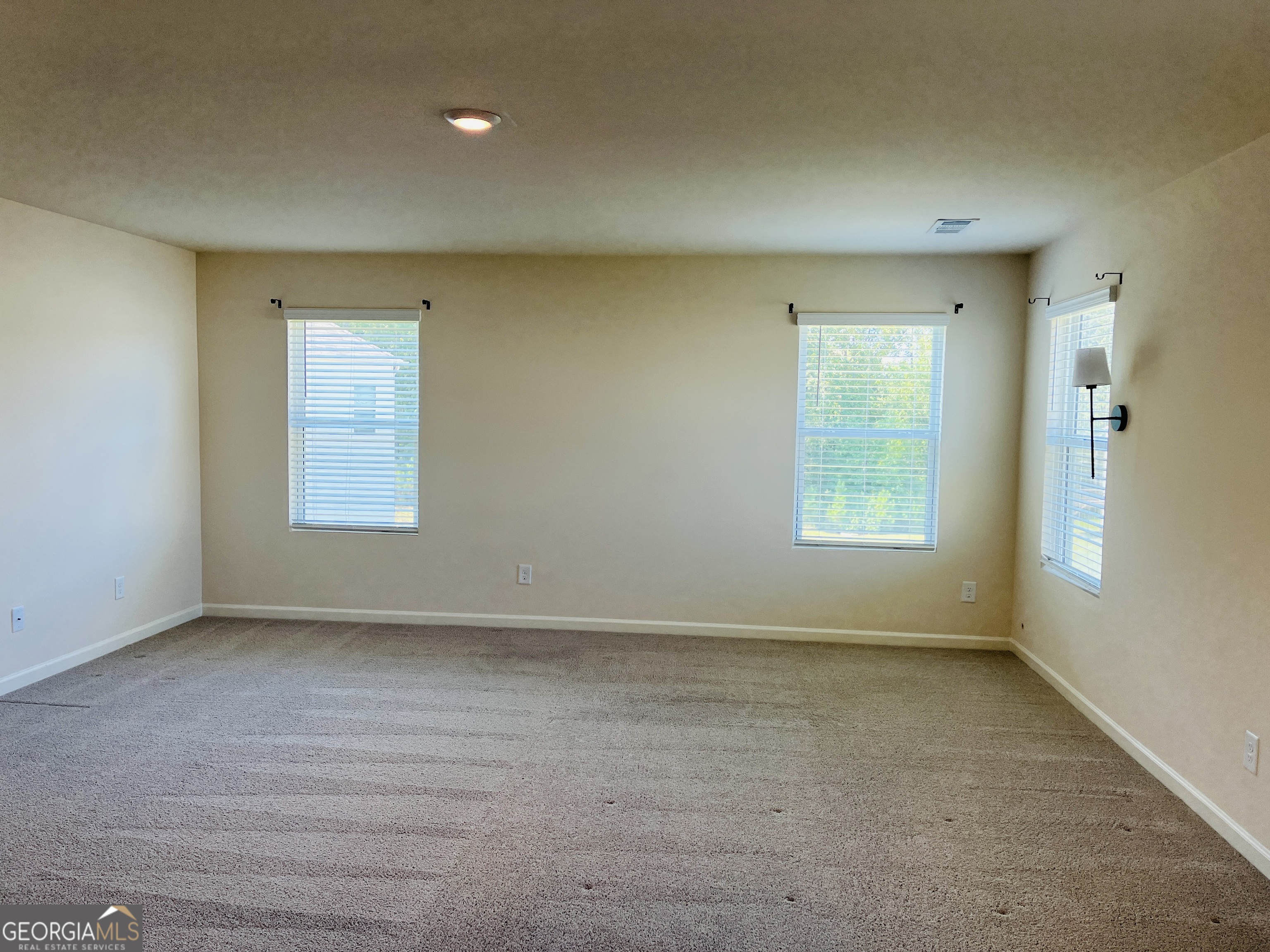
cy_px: 476
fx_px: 954
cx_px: 635
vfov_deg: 53.1
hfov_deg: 67.3
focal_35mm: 26
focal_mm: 5.1
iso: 64
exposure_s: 1/120
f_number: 1.6
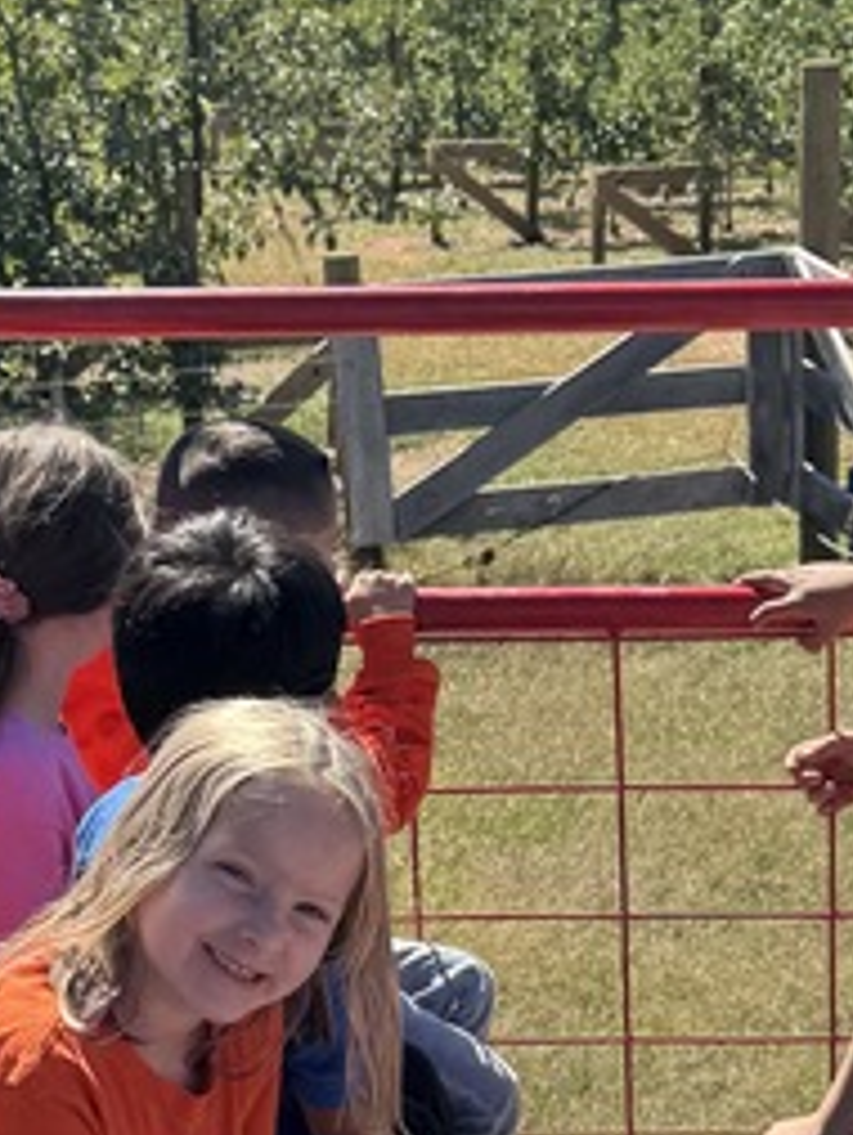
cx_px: 579
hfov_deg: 15.2
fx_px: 3184
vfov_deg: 20.0
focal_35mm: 97
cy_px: 938
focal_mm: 6.76
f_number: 1.78
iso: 80
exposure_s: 1/2604
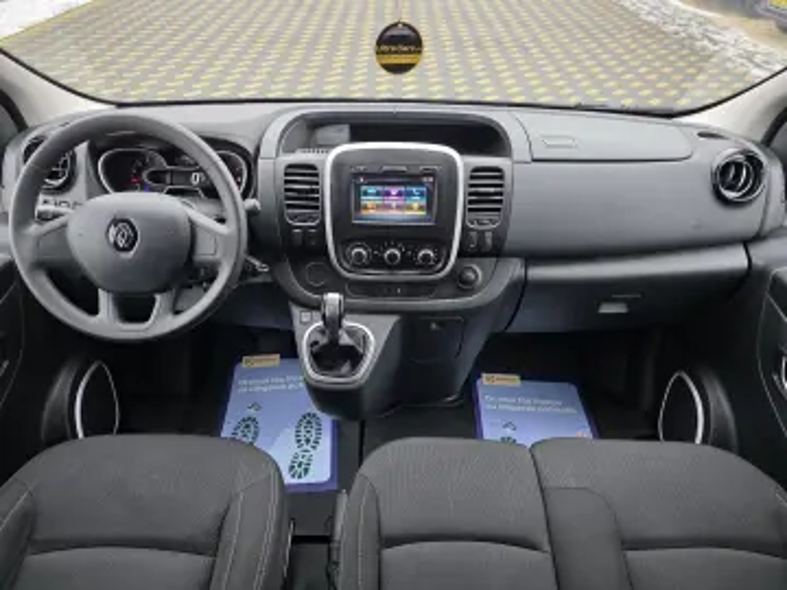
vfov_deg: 58.9
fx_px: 523
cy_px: 295
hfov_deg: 73.9
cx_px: 394
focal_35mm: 23
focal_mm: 6.25
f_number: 1.7
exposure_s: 1/100
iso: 160
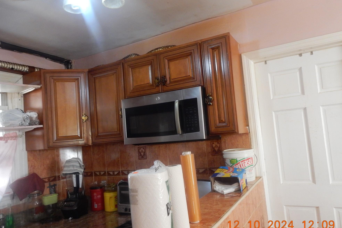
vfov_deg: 47.9
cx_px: 172
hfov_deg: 67.4
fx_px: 256
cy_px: 119
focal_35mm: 27
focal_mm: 4.5
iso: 400
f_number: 3.7
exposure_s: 1/20
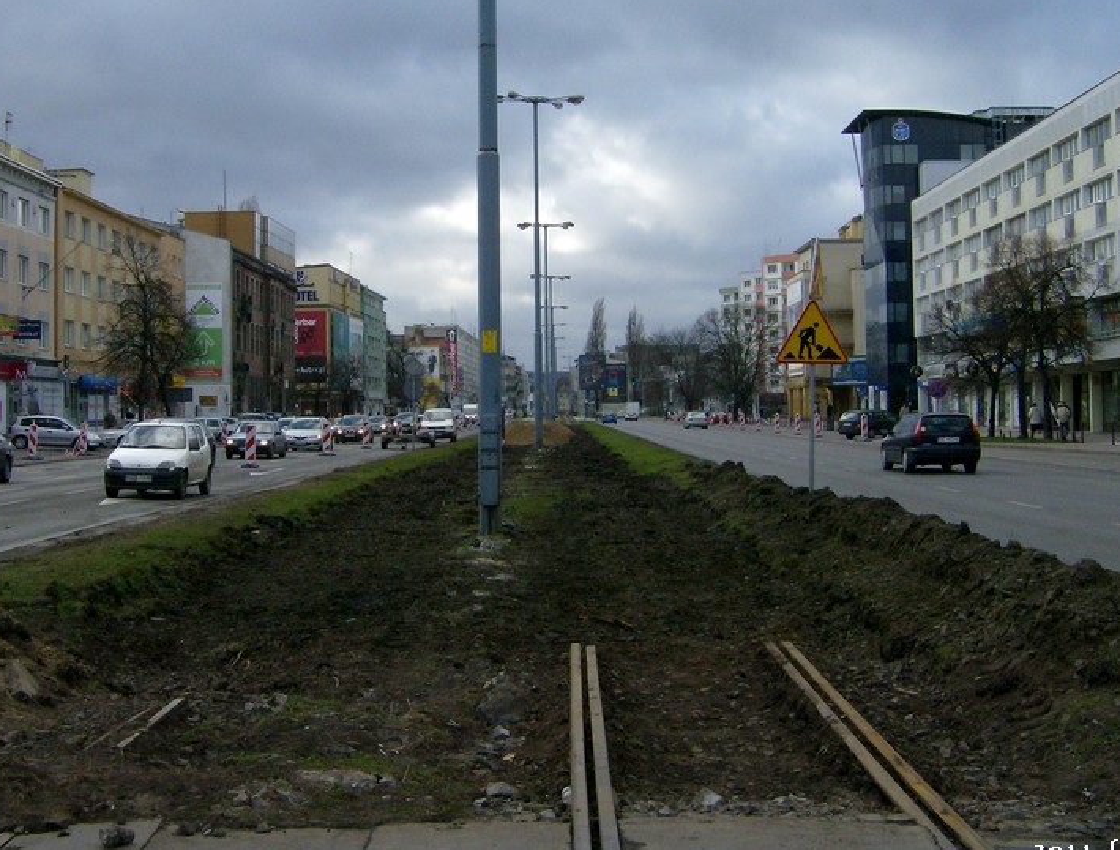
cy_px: 284
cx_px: 461
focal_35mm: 53
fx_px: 1722
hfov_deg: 35.9
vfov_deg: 27.6
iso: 100
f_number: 4.8
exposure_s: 1/352
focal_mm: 6.4
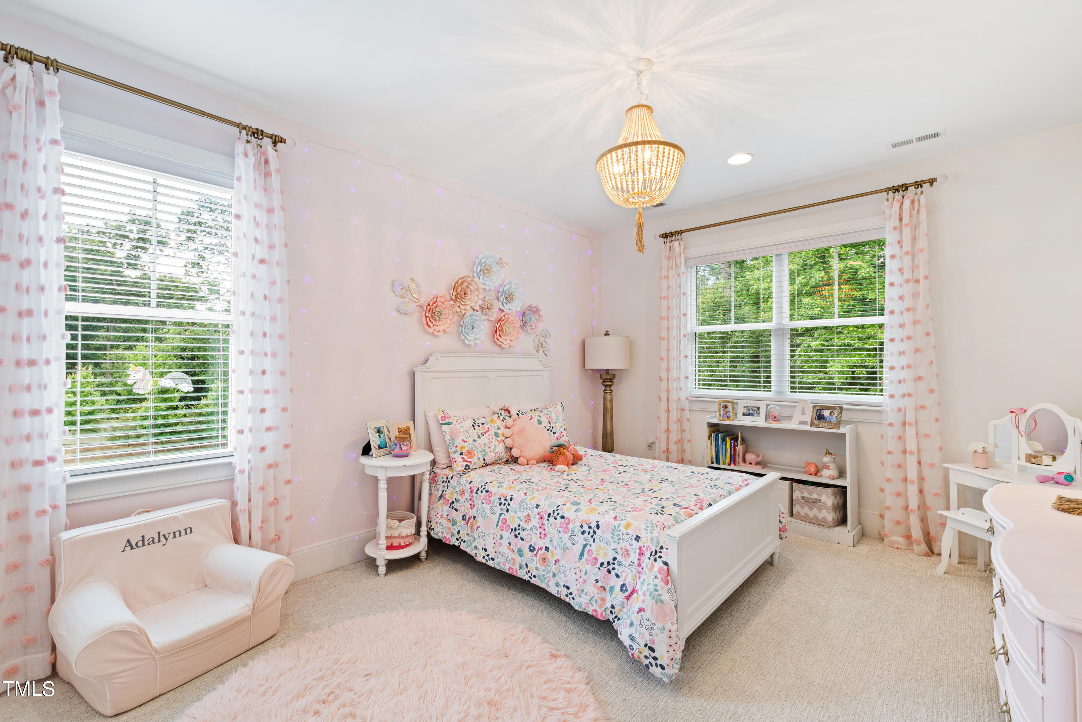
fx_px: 451
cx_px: 541
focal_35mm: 15
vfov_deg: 77.3
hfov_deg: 100.4
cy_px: 361
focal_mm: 10
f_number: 8
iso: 100
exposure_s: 1/2.5
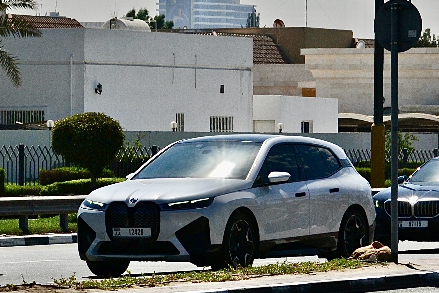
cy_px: 141
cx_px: 217
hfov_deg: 23.5
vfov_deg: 15.8
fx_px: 1055
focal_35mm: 87
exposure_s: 1/2000
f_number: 7.1
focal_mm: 55
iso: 140
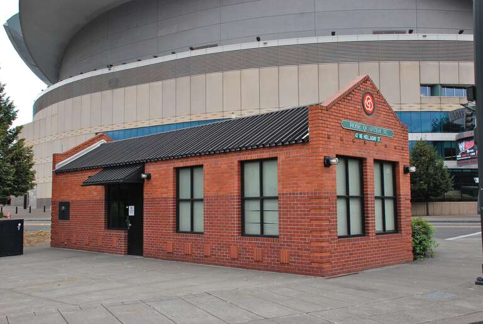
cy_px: 162
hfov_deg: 49.5
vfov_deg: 34.3
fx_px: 524
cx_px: 242
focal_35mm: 39
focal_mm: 26
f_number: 11
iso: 320
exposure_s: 1/250
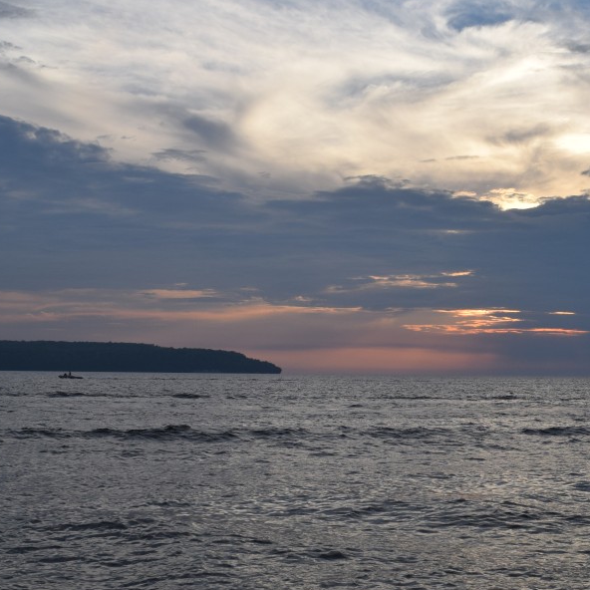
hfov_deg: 26.6
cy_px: 301
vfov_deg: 26.9
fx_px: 1234
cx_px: 435
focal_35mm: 64
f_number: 9
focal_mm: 22
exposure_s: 1/320
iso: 200
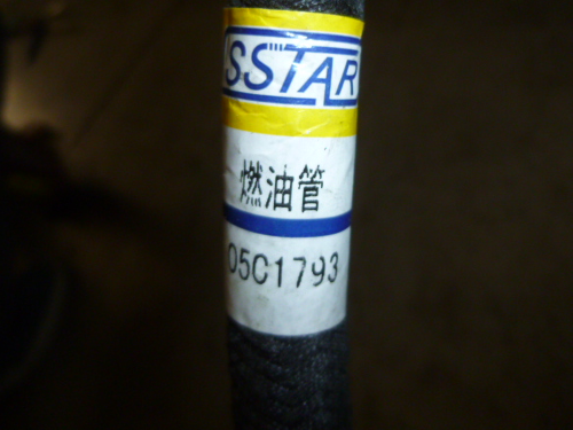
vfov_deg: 43.8
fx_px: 530
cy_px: 158
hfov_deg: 56.5
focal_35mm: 32
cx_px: 335
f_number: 3.1
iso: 200
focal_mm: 4.5
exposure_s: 1/60
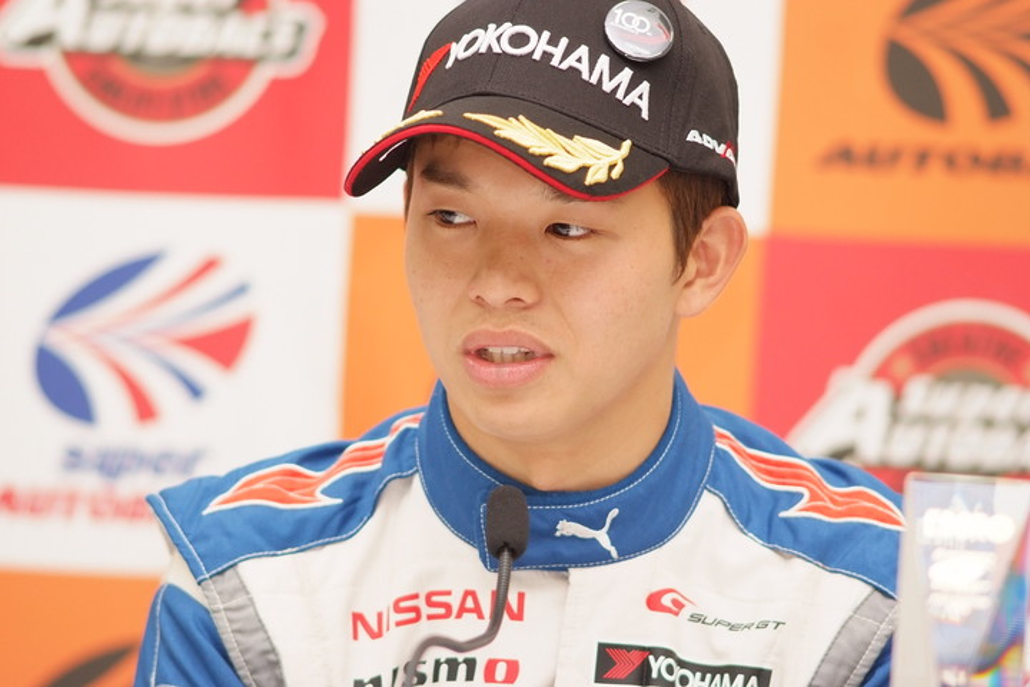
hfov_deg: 7.6
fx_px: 7724
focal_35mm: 270
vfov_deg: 5.1
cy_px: 344
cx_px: 515
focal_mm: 180
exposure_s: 1/250
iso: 800
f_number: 2.8
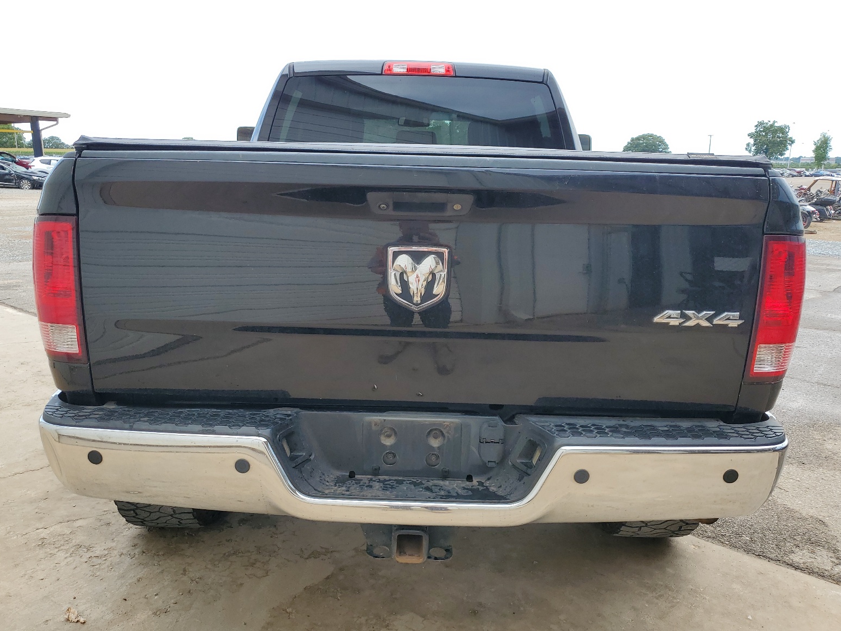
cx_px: 409
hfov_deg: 65.3
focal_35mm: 27
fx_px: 656
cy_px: 321
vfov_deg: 51.4
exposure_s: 1/667
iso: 50
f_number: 1.5
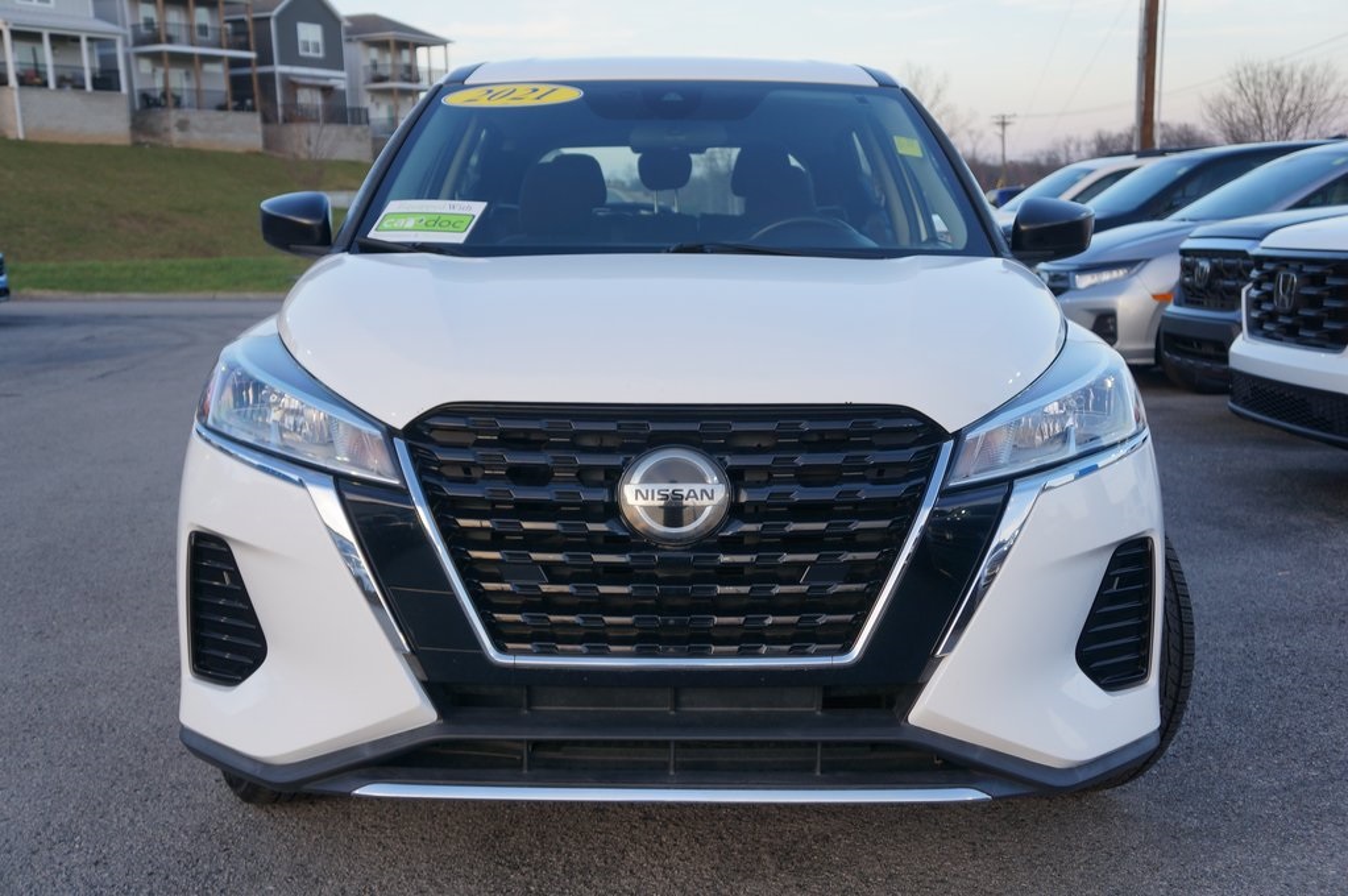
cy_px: 448
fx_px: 1627
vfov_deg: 30.8
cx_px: 674
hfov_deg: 45.0
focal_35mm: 44
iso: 100
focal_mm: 29
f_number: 4
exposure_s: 1/60
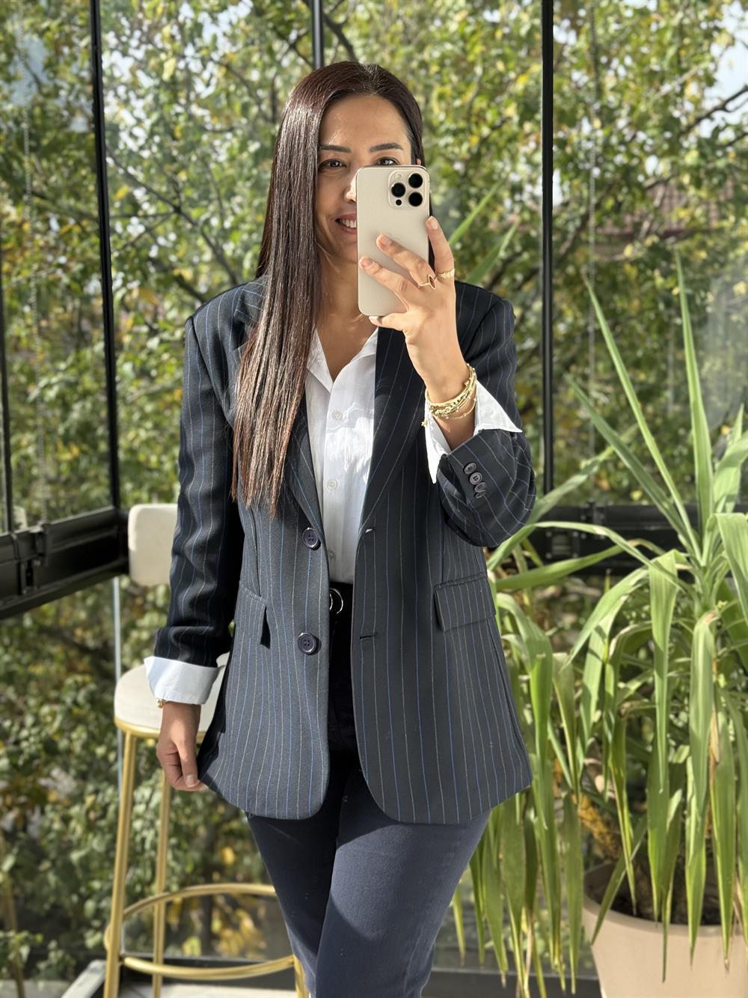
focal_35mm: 48
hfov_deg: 30.3
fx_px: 1383
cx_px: 374
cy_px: 499
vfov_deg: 39.7
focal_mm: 6.76
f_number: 1.78
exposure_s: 1/663
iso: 64
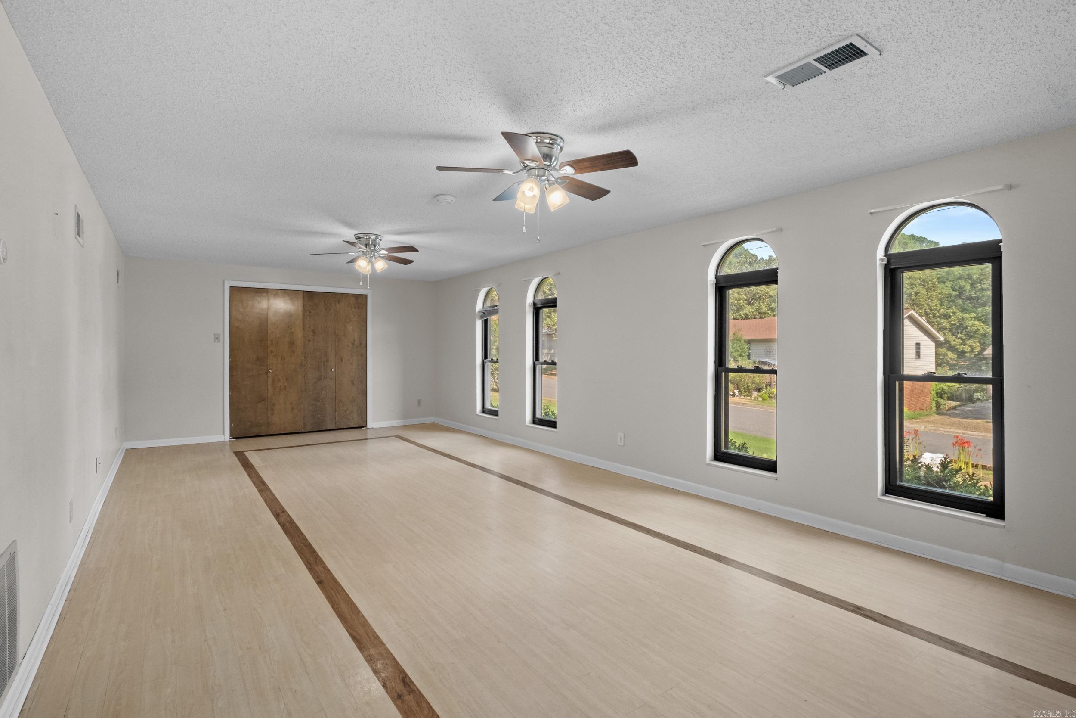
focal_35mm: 17
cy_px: 359
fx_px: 508
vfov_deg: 70.4
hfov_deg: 93.3
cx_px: 538
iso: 800
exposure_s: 1/8
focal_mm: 11
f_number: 8
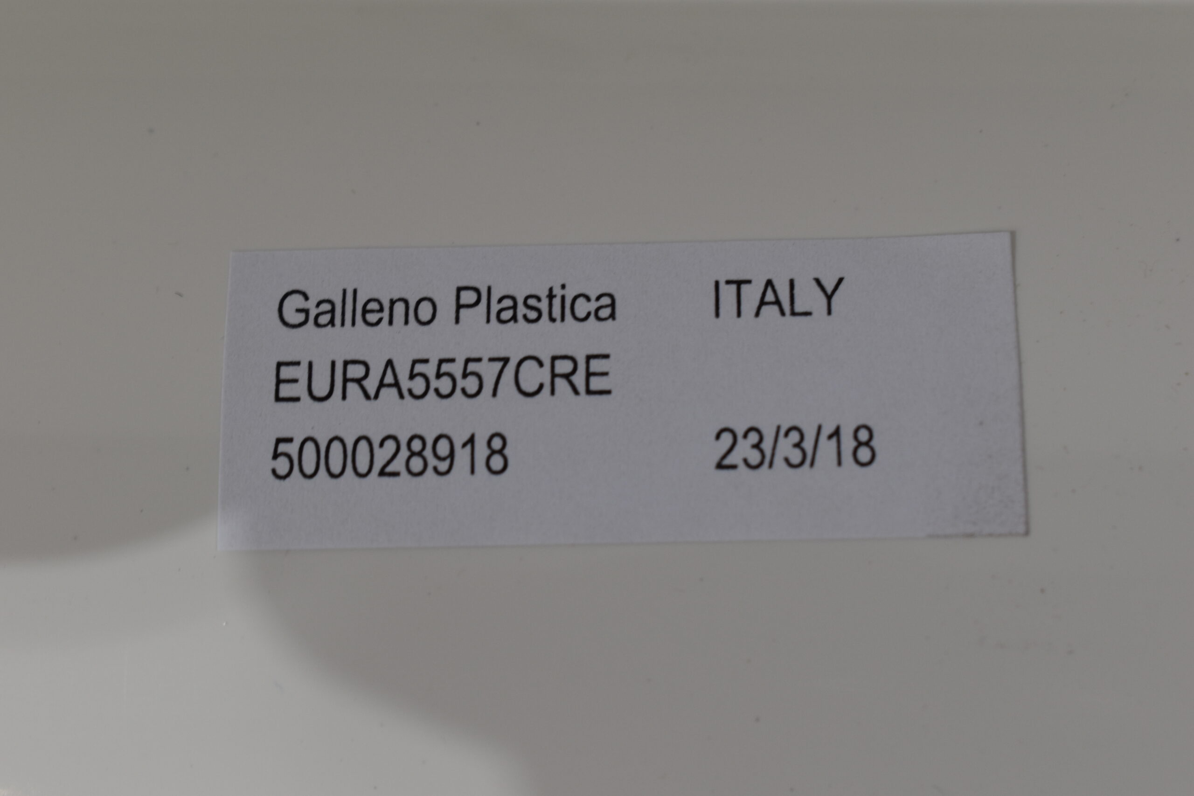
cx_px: 597
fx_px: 2736
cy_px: 398
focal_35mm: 82
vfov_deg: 16.6
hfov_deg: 24.6
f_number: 8
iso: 250
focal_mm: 55
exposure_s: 1/60
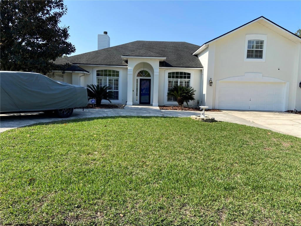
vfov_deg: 53.1
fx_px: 226
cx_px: 150
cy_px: 113
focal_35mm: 26
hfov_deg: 67.3
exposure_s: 1/1898
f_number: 1.8
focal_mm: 4.25
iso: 32
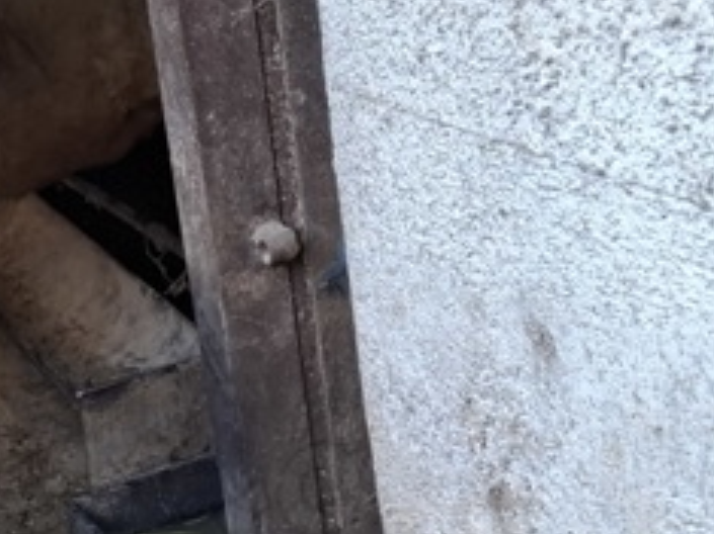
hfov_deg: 18.1
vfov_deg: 14.3
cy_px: 737
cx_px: -322
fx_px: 2020
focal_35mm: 98
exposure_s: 1/100
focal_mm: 5.54
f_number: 1.8
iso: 50
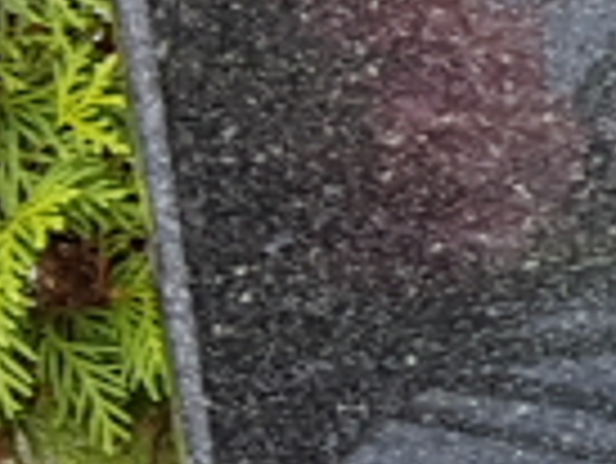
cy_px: 189
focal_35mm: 182
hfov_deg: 8.5
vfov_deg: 8.2
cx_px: 2019
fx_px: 3242
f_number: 1.7
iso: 64
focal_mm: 4.2
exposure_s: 1/50
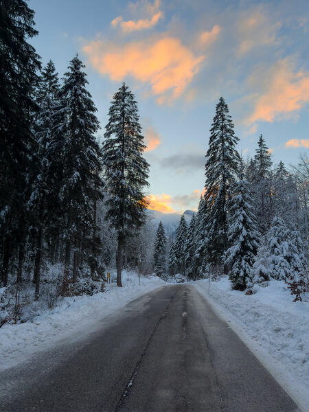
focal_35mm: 24
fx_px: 286
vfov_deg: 71.6
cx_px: 154
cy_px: 206
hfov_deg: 56.8
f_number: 1.8
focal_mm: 6.86
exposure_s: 1/1000
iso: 100
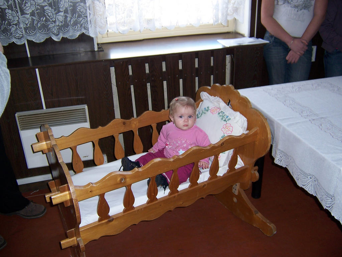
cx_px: 171
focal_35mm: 33
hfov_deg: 55.4
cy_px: 128
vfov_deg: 42.9
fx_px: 326
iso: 80
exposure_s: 1/60
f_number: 2.8
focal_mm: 5.5
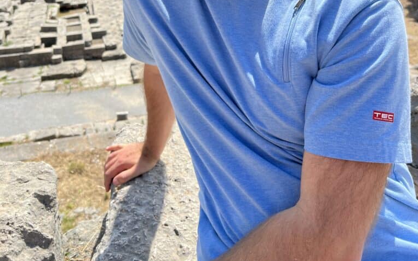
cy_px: 5
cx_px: 210
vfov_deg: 32.0
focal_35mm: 37
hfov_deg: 52.7
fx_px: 422
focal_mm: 5.7
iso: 50
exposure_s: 1/2165
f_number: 1.5
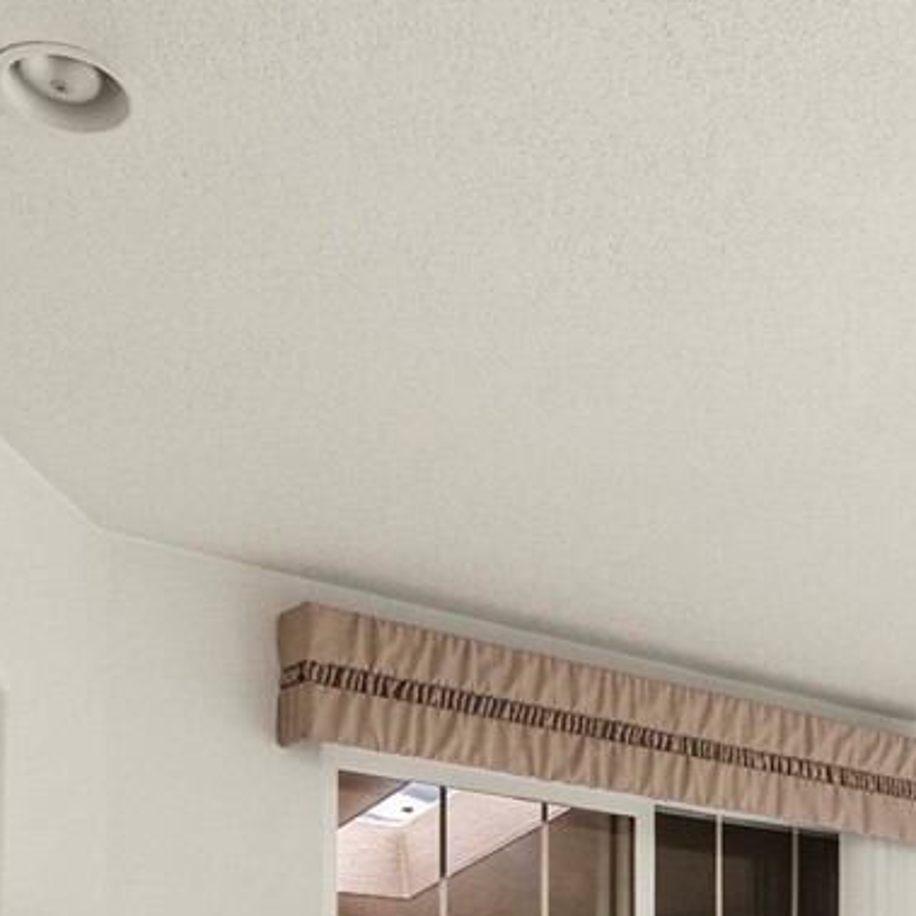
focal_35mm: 57
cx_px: 974
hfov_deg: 27.8
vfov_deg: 25.7
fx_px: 1706
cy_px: 1196
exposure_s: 1/60
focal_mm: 15
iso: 160
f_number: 7.1
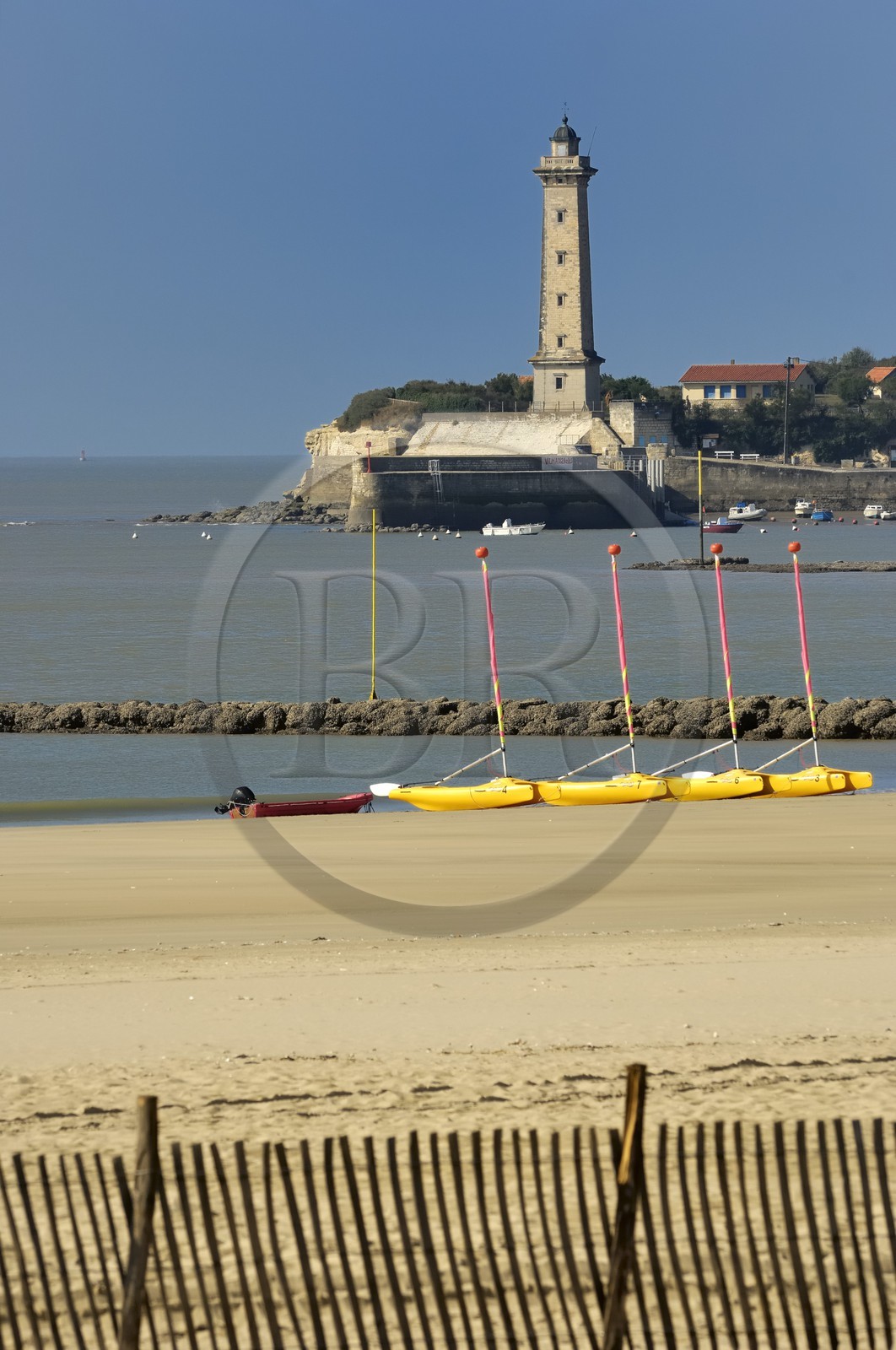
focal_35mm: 300
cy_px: 675
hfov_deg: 4.6
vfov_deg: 6.9
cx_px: 448
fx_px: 11233
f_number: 6.7
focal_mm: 200
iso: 100
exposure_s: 1/320
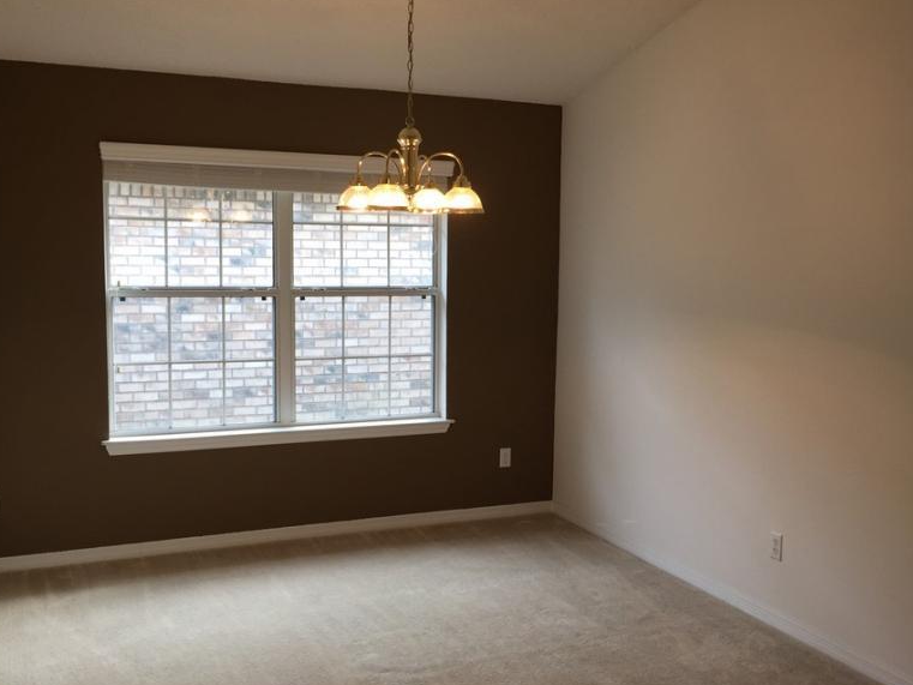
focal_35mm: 39
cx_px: 501
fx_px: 1029
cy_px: 356
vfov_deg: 36.8
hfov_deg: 47.8
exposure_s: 1/60
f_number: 2.2
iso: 32
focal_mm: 4.15
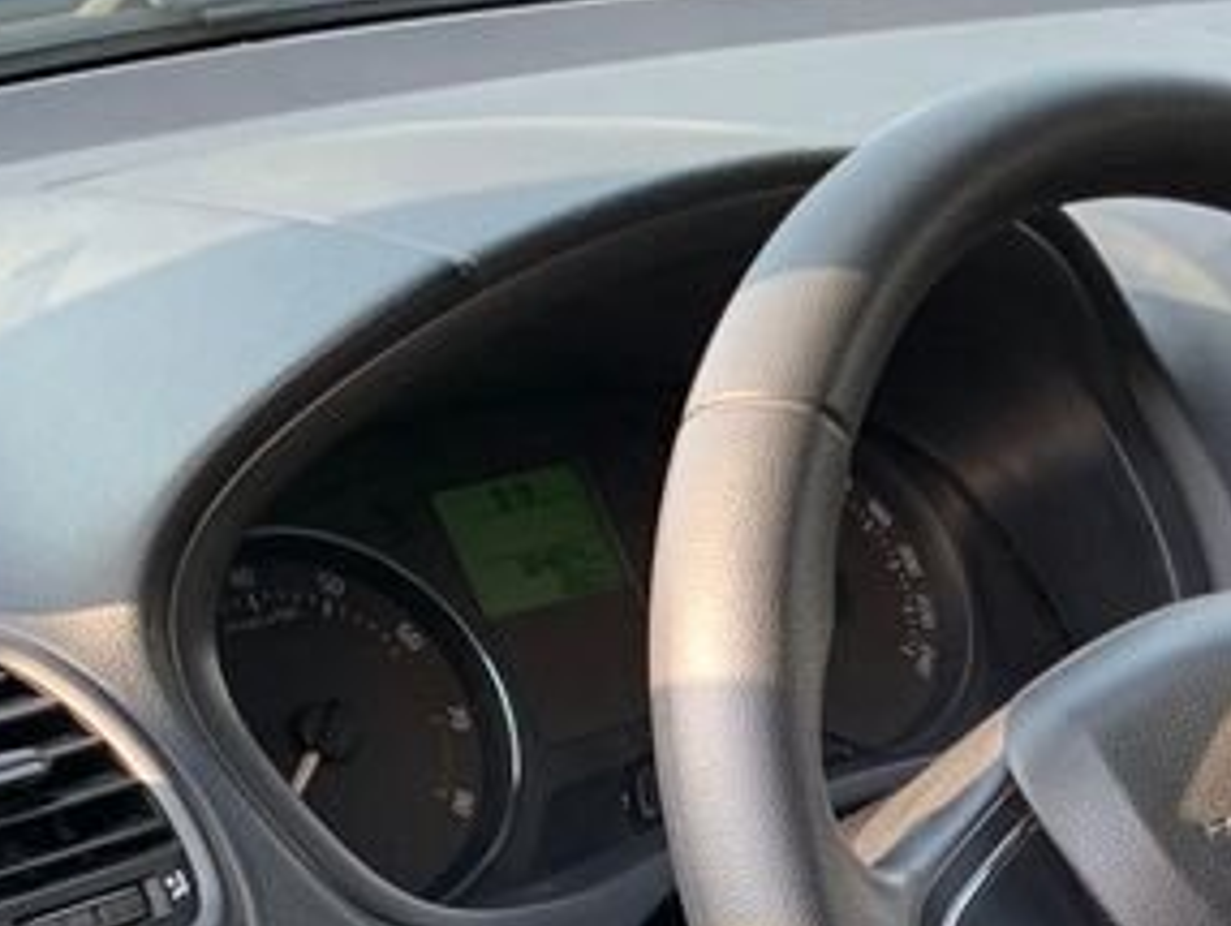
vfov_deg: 14.6
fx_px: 3310
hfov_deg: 18.8
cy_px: 1490
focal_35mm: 93
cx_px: 1791
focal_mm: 4.25
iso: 50
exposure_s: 1/121
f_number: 1.8
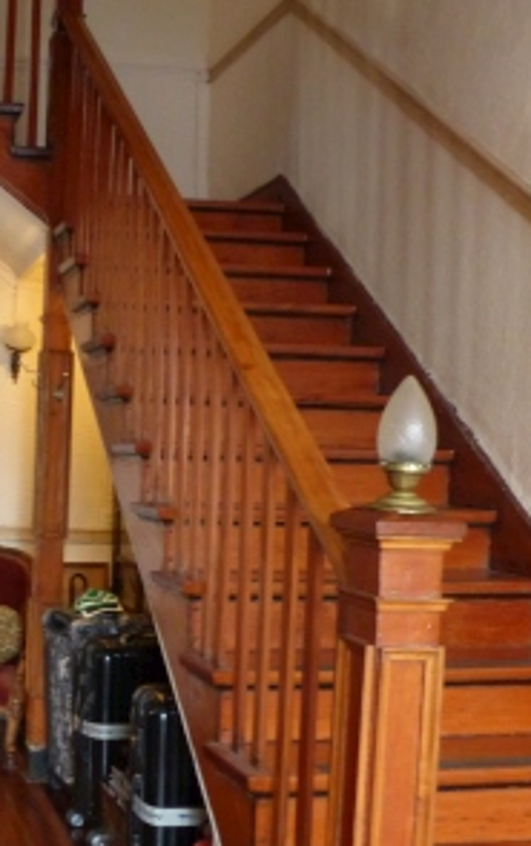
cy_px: 465
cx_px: 17
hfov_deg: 27.8
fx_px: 1016
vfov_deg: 45.2
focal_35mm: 44
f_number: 2.8
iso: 400
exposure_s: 1/15
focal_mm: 4.5
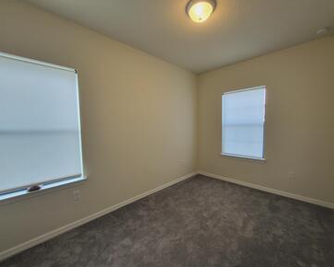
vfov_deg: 87.9
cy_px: 135
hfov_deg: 100.7
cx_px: 170
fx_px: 138
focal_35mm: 14
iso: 40
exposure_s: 1/60
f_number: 2.2
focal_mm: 1.74
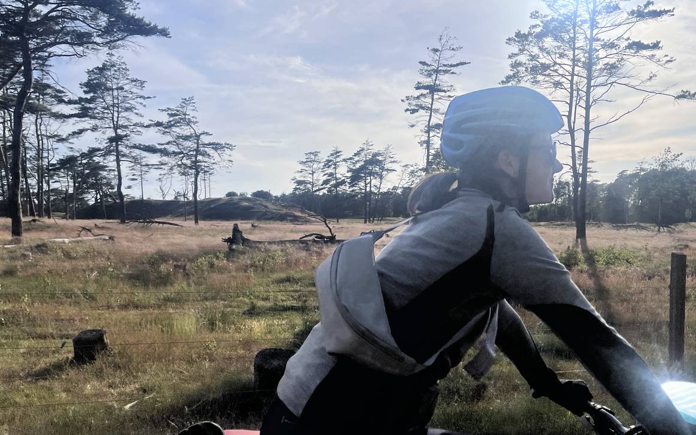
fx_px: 645
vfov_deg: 37.3
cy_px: 223
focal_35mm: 34
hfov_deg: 56.2
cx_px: 422
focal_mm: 5.1
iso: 50
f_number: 1.6
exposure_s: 1/10870
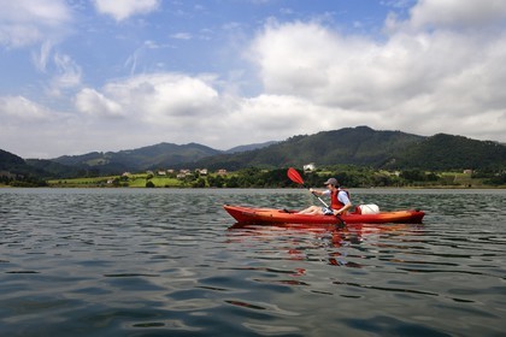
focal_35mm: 32
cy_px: 168
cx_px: 253
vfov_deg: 41.1
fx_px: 450
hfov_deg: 58.7
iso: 400
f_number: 14
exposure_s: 1/500
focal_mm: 32
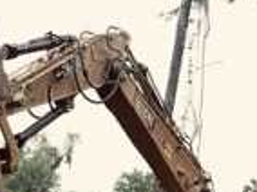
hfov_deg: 17.6
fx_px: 815
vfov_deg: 12.6
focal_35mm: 110
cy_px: 308
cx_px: 11
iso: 50
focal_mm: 5.7
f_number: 1.5
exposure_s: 1/209
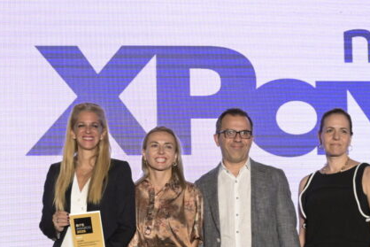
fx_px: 946
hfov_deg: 22.1
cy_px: 237
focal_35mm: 92
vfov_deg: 14.7
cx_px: 171
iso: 2000
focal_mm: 24
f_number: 2.8
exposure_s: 1/400
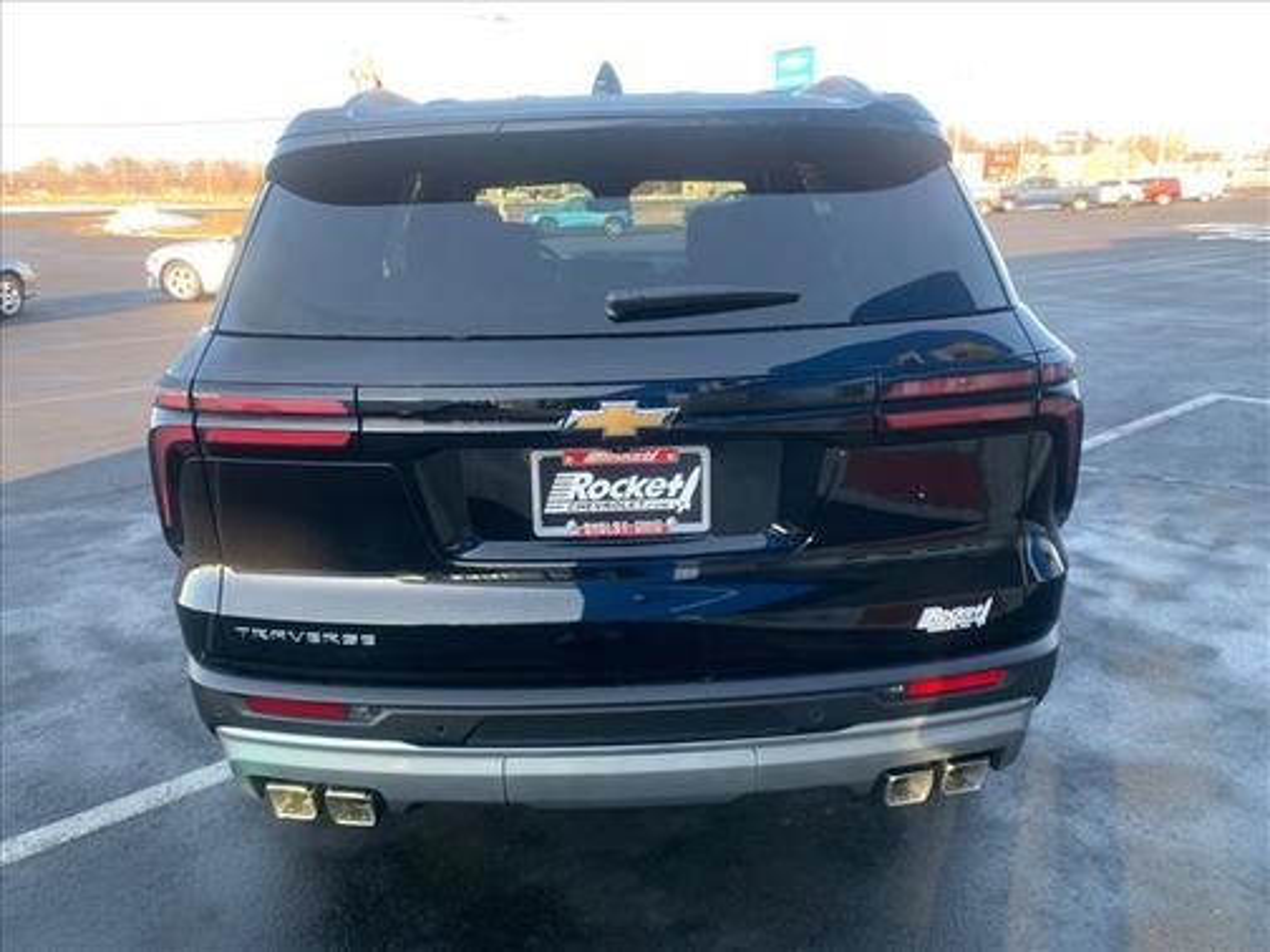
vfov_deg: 53.1
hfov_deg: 67.3
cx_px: 635
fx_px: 954
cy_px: 476
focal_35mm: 26
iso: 40
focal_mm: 4.25
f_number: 1.8
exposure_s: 1/121
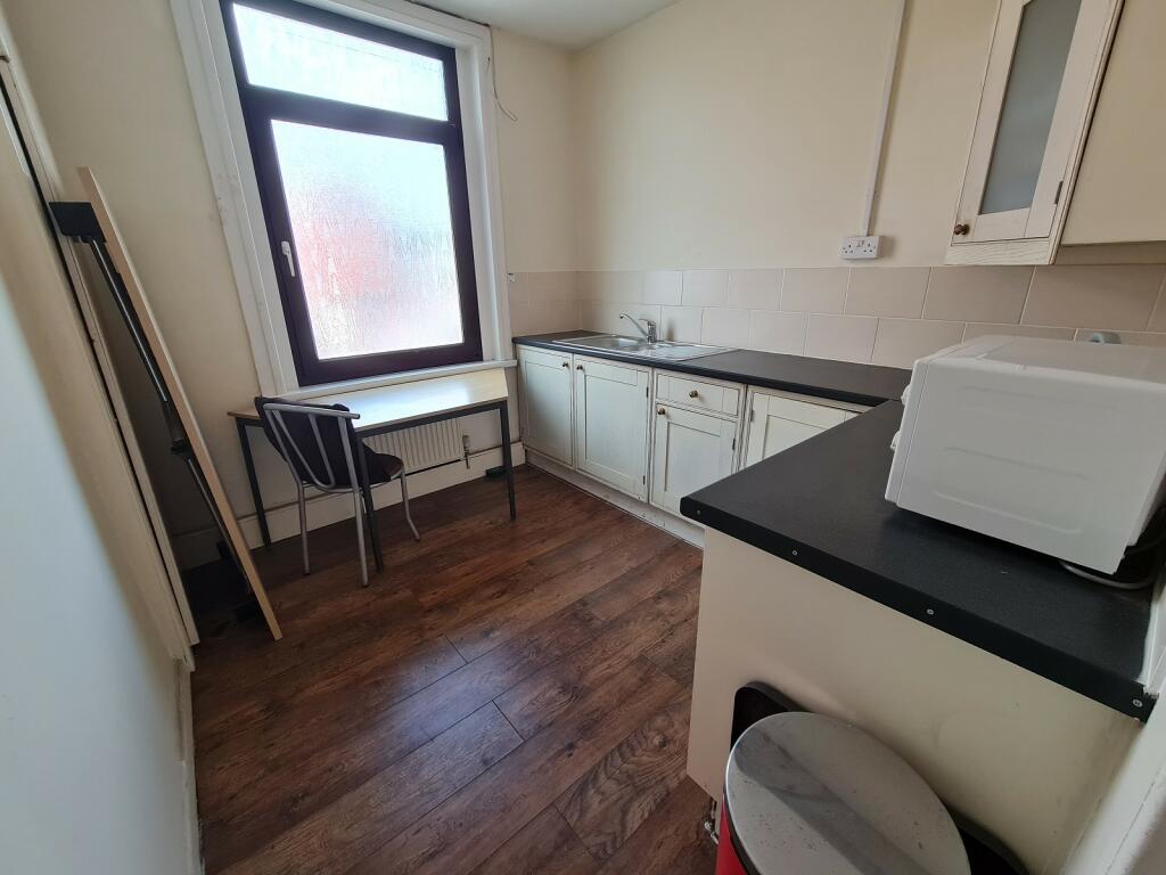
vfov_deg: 89.9
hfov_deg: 106.2
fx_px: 438
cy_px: 438
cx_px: 583
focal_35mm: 13
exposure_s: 1/50
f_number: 2.2
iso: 160
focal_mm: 2.2
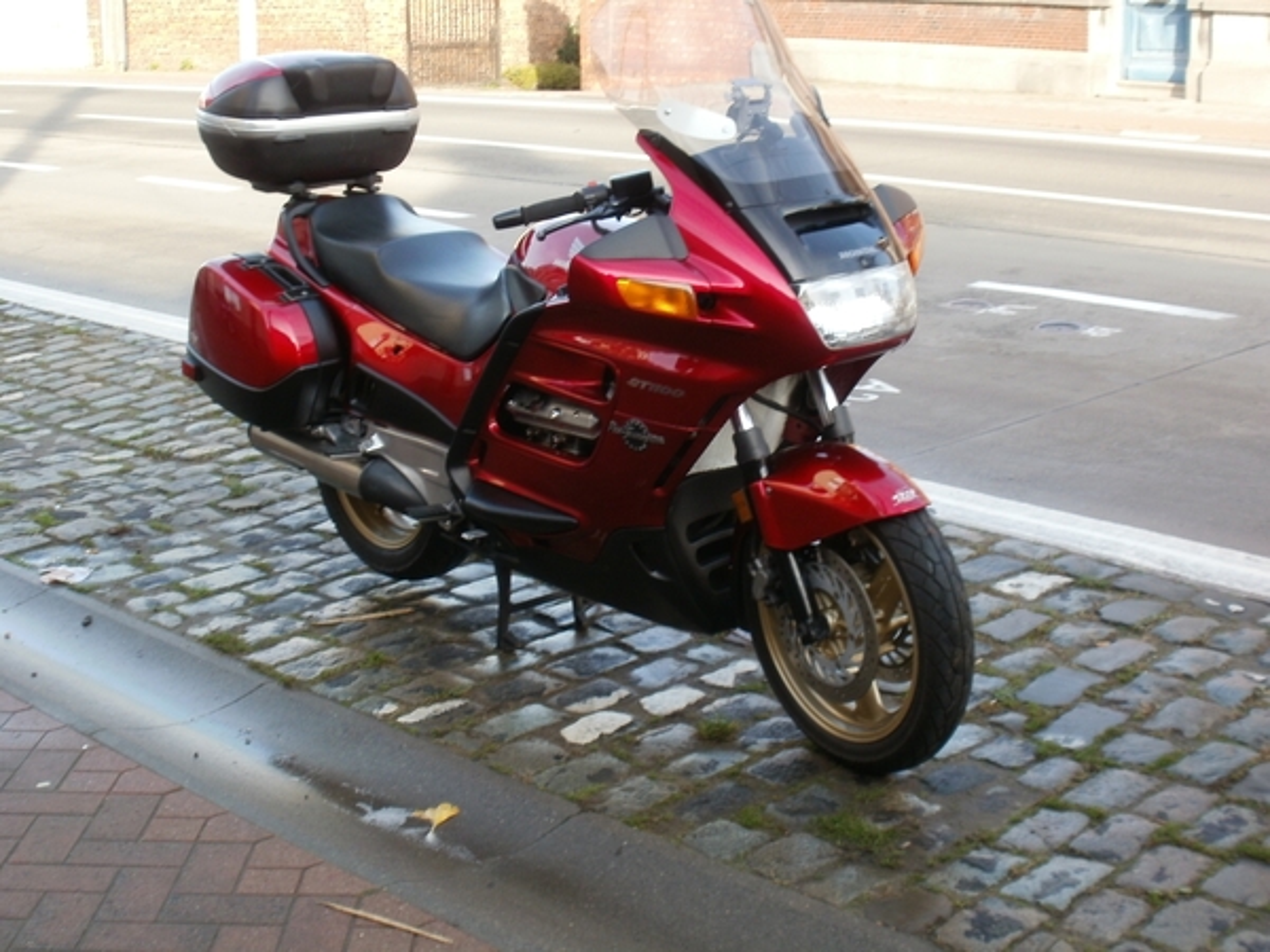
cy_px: 476
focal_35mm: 52
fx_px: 1908
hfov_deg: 36.8
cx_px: 635
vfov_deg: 28.0
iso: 100
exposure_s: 1/80
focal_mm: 9.1
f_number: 4.4
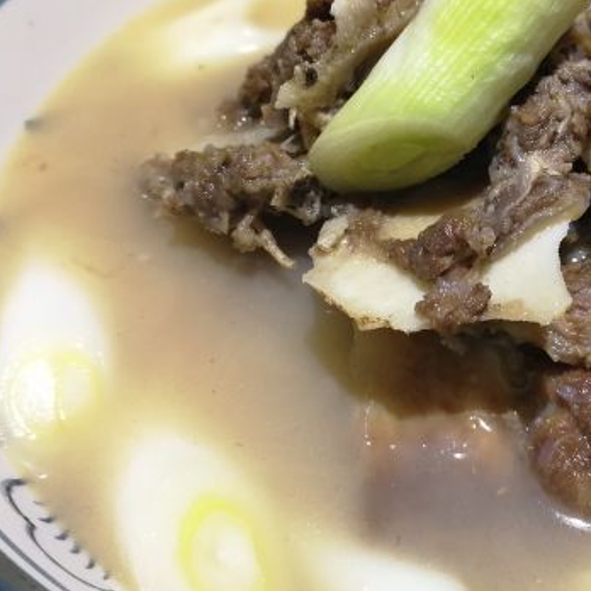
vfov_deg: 35.3
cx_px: 440
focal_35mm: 48
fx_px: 927
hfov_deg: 34.6
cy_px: 254
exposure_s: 1/50
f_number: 4
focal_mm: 3.95
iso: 160
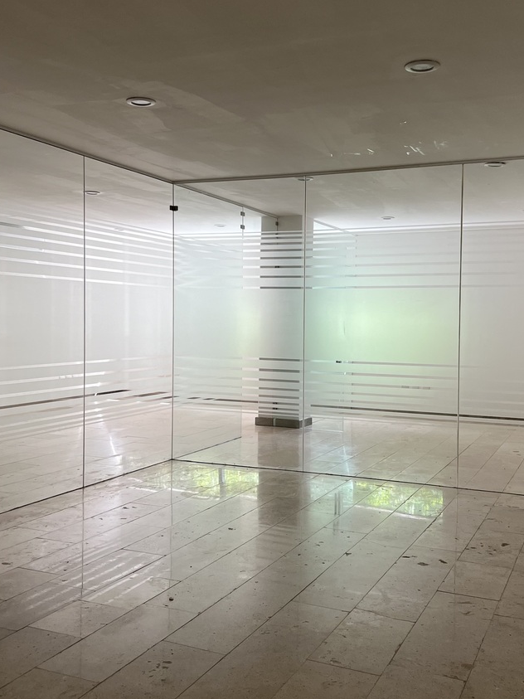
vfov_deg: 50.1
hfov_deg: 38.6
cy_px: 331
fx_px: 747
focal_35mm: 37
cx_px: 274
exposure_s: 1/120
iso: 100
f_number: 1.5
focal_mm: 5.7
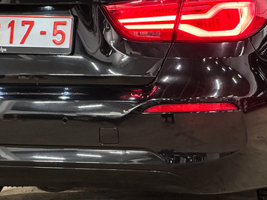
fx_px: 1079
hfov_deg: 14.0
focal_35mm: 140
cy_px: 65
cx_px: 221
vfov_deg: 10.6
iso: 800
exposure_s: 1/35
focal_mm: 9
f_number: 2.8
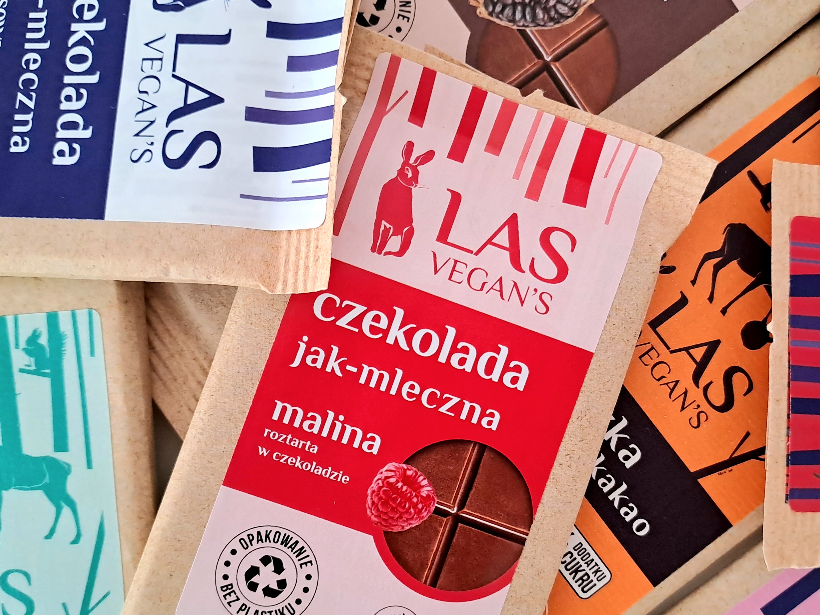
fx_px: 711
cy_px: 358
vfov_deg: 46.6
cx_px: 461
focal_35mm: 30
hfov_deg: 59.8
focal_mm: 4.65
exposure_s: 1/50
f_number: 1.8
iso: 320
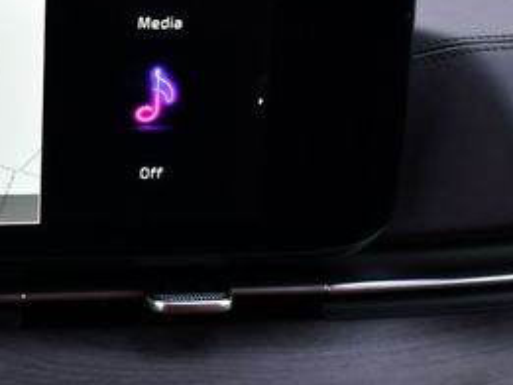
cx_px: -110
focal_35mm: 85
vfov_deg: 17.4
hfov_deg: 21.3
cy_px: 240
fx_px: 1260
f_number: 4.5
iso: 400
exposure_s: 1/250
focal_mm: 18
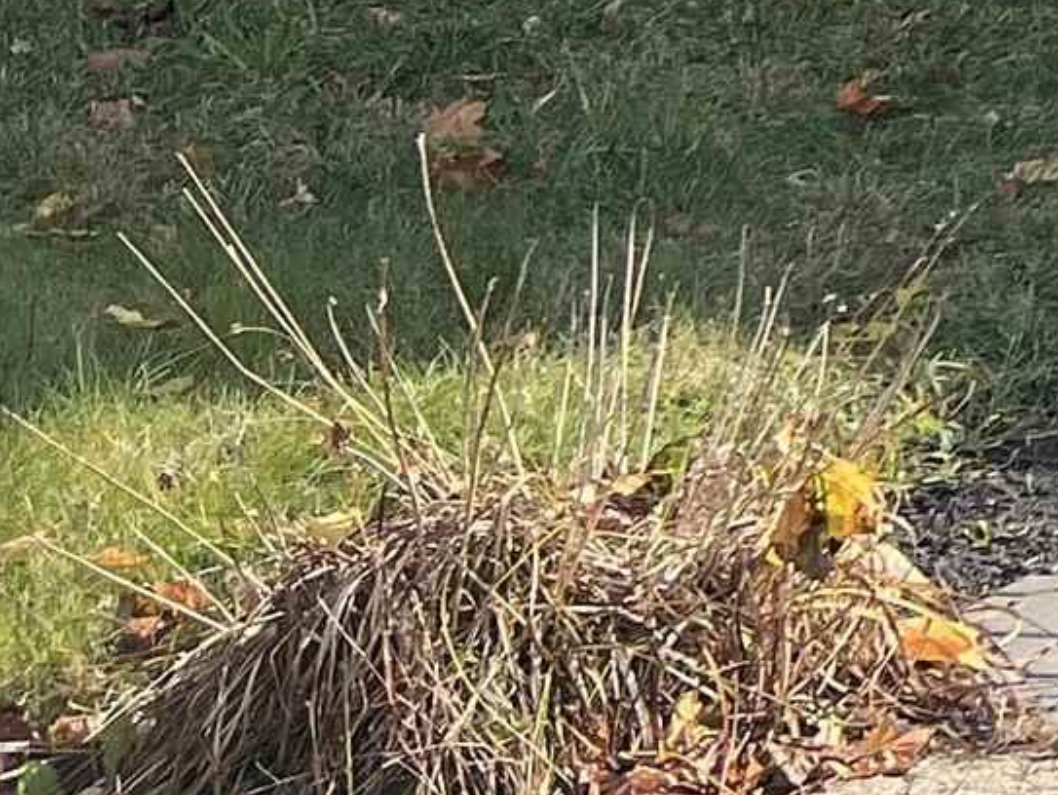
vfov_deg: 9.0
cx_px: 2893
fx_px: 4496
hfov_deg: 10.6
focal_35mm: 147
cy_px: -1179
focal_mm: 5.7
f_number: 1.5
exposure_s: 1/1972
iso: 50
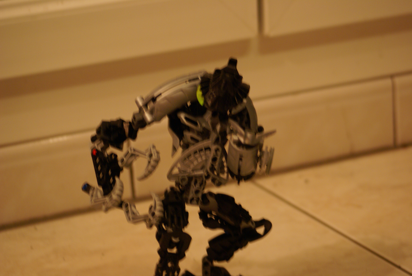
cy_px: 138
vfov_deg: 13.1
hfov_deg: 19.4
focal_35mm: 105
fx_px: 1203
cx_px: 206
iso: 400
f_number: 4.5
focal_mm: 70
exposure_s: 1/10
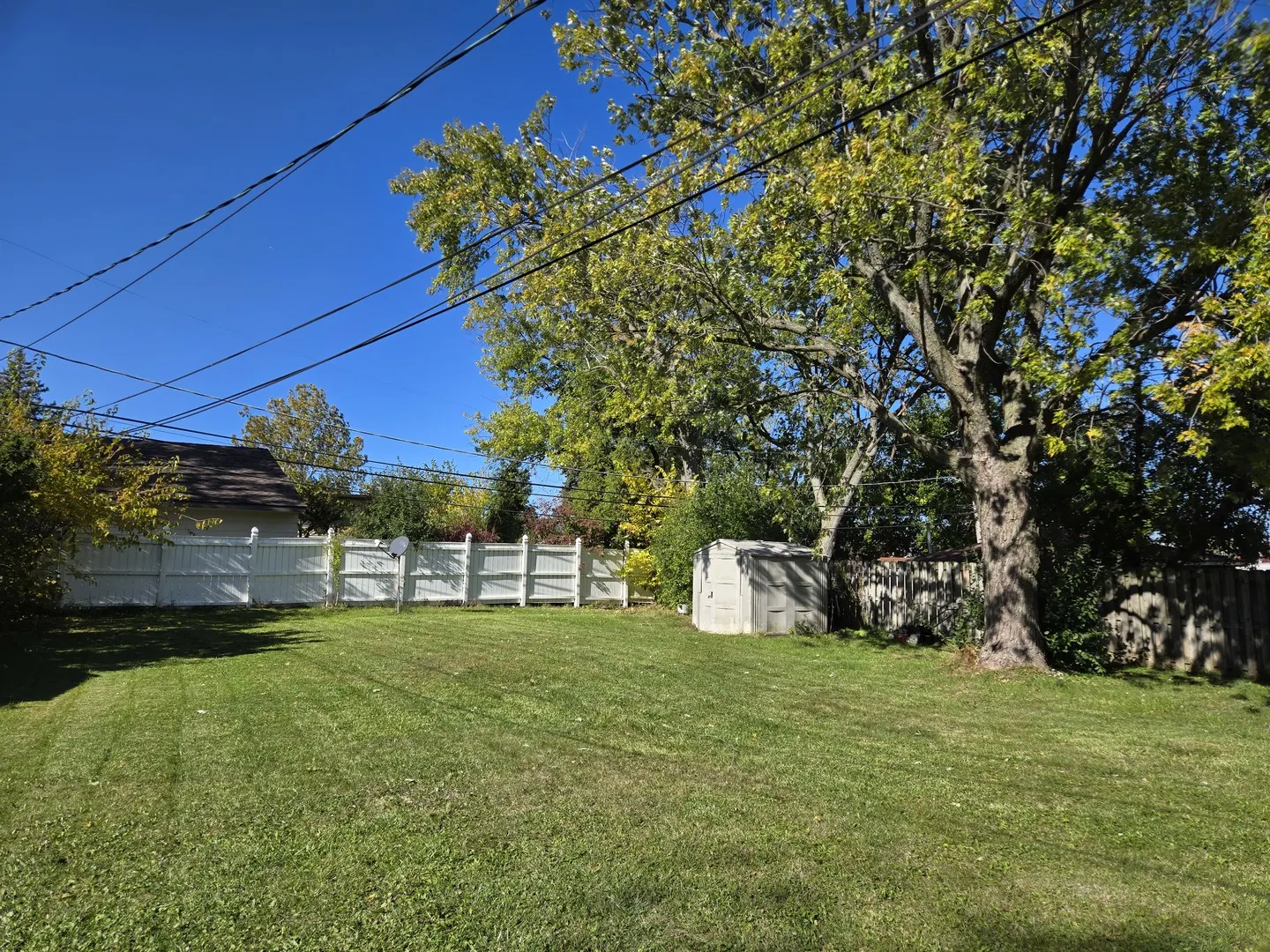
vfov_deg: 58.9
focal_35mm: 23
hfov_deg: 73.9
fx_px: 844
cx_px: 635
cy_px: 476
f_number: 1.8
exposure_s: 1/1737
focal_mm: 5.4
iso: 25
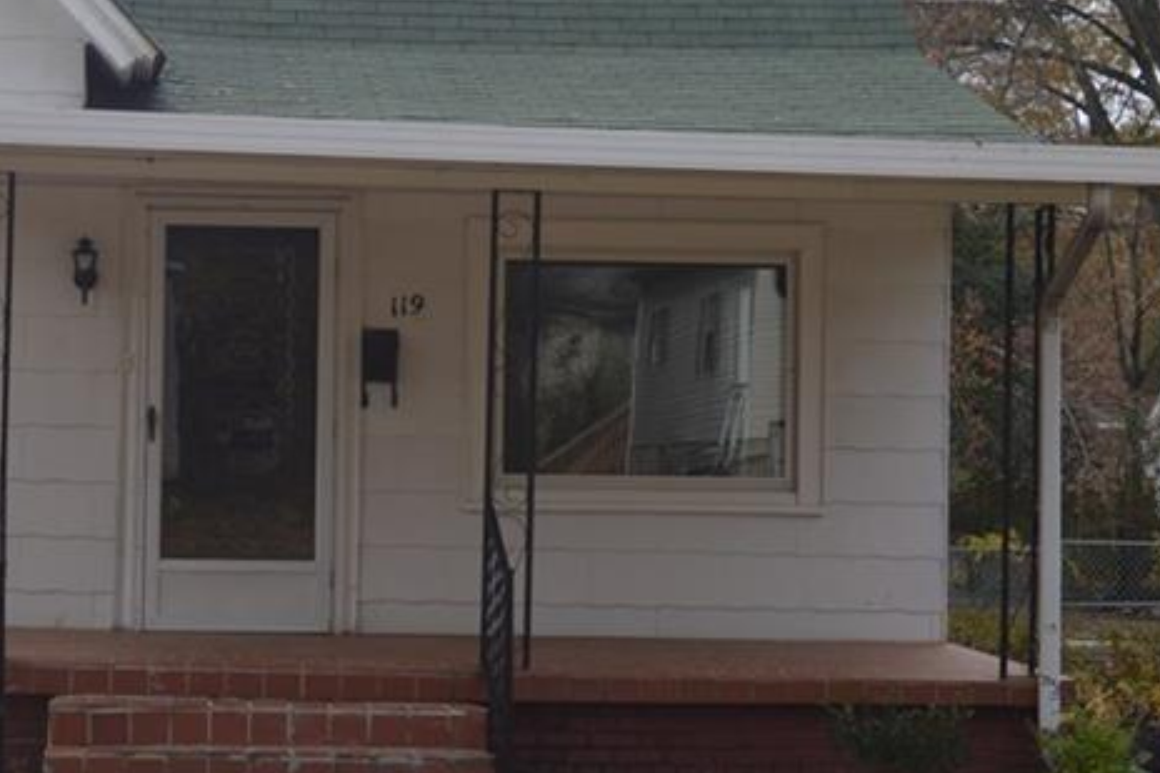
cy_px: 368
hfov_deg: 23.4
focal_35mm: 86
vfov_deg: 15.9
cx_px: 275
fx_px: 2770
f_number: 7.1
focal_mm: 26
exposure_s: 1/200
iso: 100
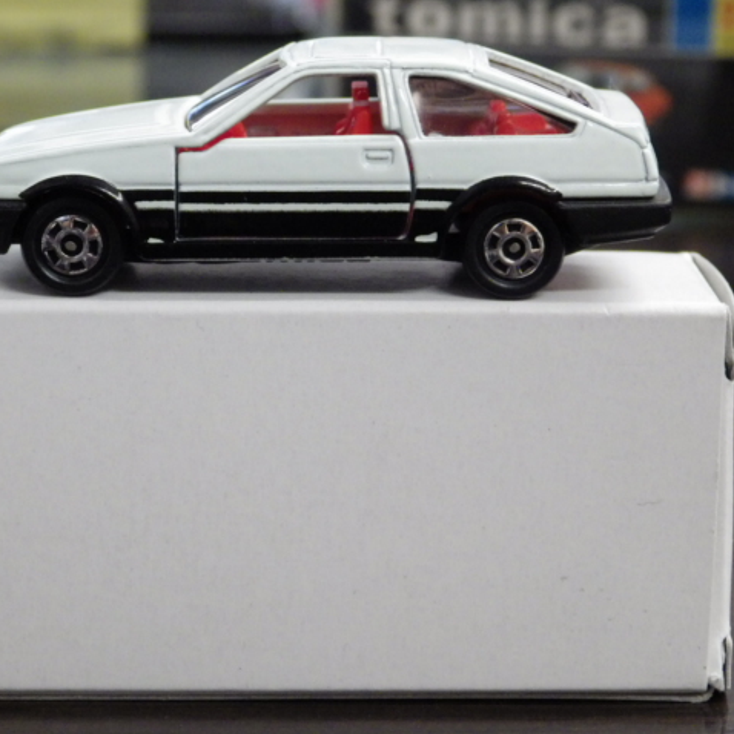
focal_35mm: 122
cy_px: 367
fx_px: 2927
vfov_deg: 14.3
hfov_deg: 14.3
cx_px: 306
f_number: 4.6
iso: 800
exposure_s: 1/40
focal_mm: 18.4
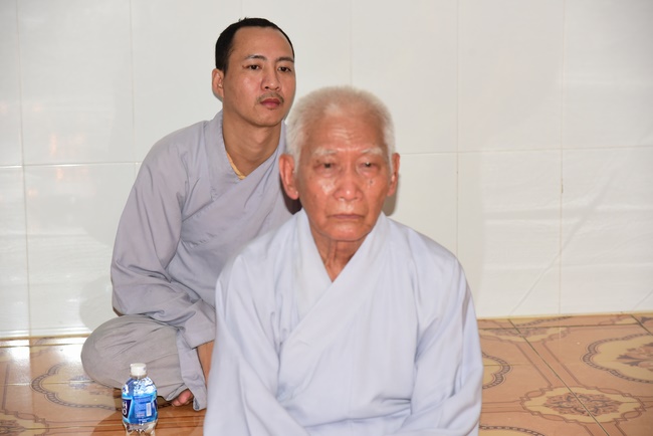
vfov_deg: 13.1
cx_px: 326
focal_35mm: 105
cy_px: 218
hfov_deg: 19.4
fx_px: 1905
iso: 1000
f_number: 5
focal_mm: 105
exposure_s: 1/80
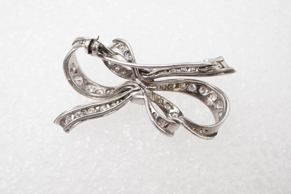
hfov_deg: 43.6
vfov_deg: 29.9
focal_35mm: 45
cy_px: 97
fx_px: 364
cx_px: 146
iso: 500
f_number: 16
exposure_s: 1/125
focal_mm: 30
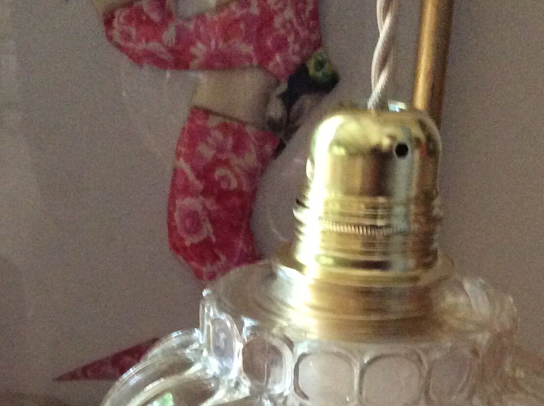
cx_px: 273
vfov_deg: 19.3
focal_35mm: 74
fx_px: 1161
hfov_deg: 26.4
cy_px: 410
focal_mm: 3.3
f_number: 2.4
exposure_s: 1/17
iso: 320
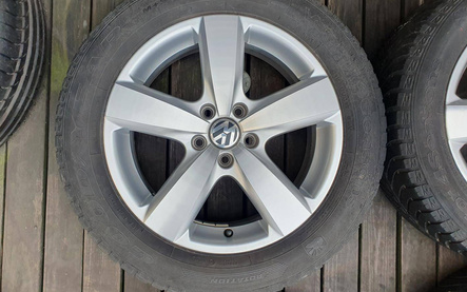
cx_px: 232
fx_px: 356
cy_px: 135
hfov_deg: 66.5
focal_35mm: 28
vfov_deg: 44.5
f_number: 2.4
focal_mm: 4.32
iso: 50
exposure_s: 1/171
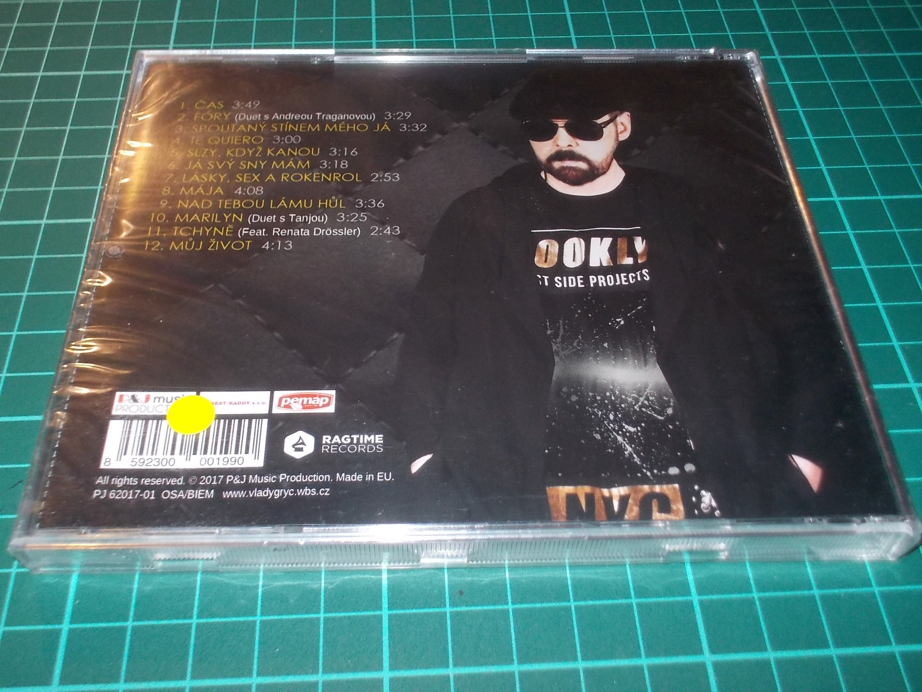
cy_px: 346
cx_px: 461
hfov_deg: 50.1
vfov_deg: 38.7
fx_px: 985
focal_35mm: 37
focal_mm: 5.2
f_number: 3.7
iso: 200
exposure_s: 1/30
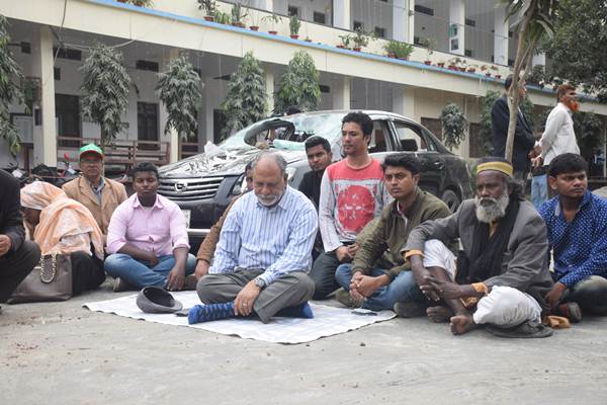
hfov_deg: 43.6
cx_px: 304
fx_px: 759
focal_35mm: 45
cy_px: 202
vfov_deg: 29.9
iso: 200
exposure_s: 1/160
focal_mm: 30
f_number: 6.3
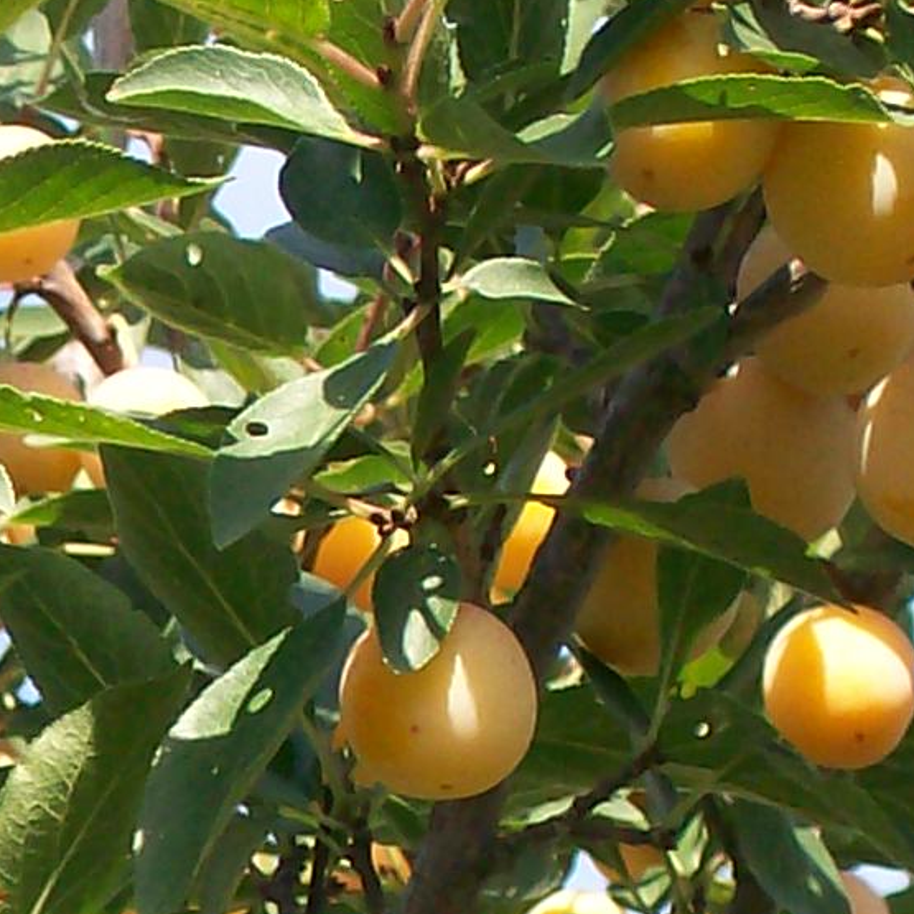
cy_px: 1113
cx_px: -619
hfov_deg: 4.4
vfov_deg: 4.4
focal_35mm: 394
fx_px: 11770
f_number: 4.3
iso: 80
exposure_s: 1/275
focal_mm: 14.3
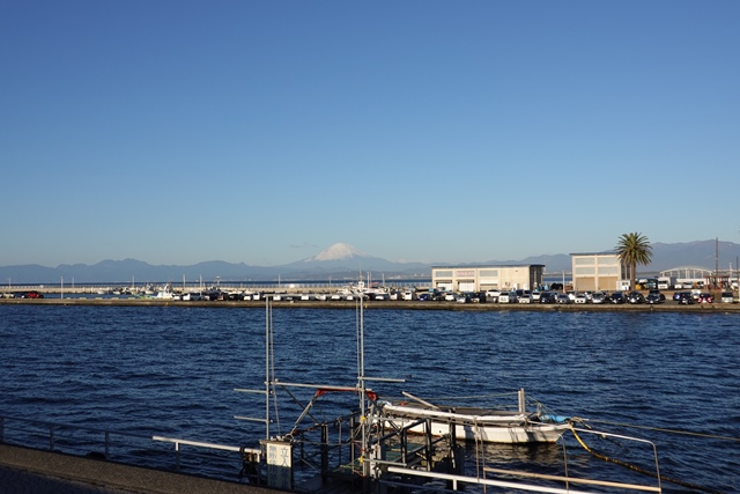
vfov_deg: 36.9
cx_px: 370
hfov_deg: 53.1
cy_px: 247
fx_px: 740
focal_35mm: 36
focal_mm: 13.29
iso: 125
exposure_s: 1/500
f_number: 7.1
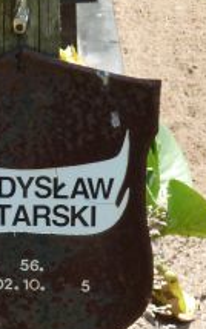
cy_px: 249
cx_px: 9
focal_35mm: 325
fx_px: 2915
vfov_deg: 6.5
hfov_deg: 4.0
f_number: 4.5
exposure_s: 1/160
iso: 80
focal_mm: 22.5
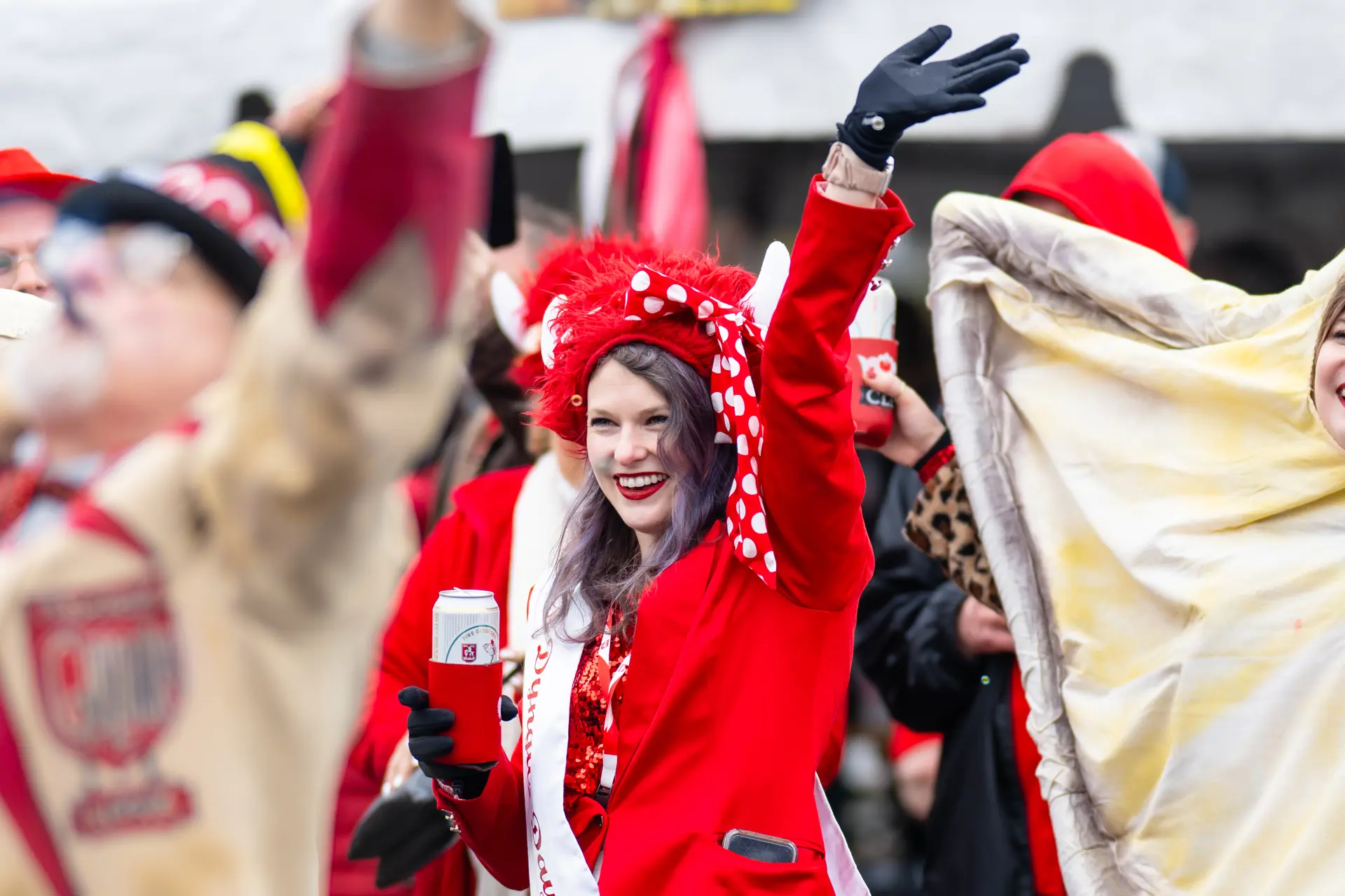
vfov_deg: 16.1
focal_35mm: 85
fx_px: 3175
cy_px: 448
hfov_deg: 23.9
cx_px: 672
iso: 64
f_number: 1.2
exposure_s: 1/2000
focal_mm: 85
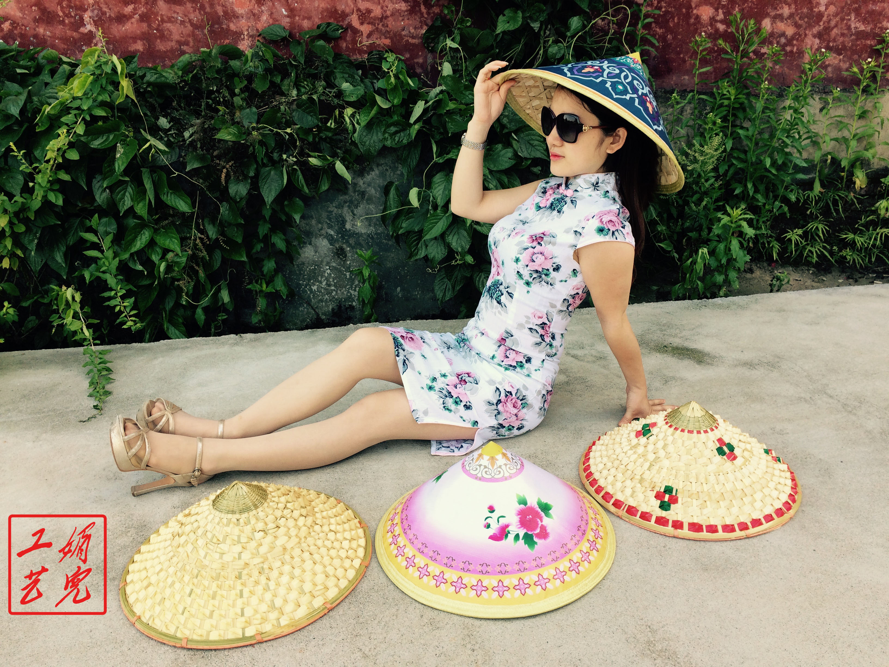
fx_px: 745
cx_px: 444
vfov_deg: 48.2
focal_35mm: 29
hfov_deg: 61.7
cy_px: 334
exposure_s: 1/143
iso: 32
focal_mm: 4.15
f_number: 2.2
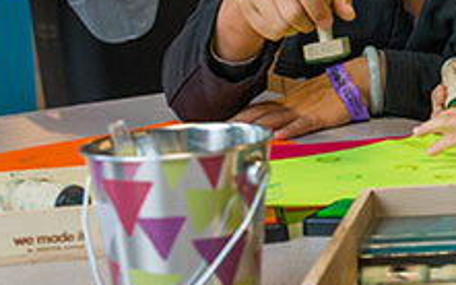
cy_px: -11
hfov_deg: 21.8
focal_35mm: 91
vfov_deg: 14.1
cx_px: 473
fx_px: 1131
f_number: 5.6
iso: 1250
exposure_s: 1/250
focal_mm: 34
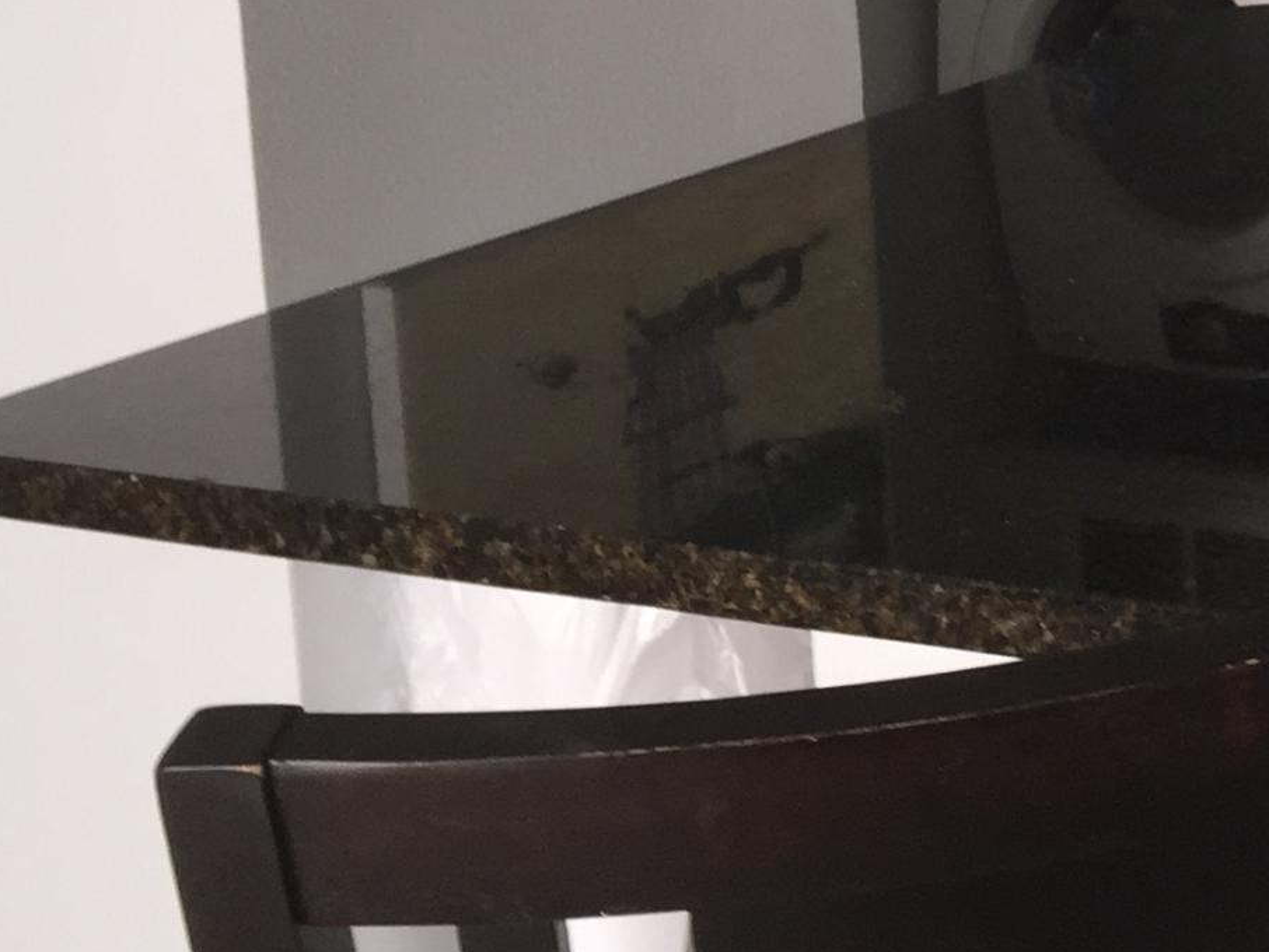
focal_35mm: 96
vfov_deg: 14.9
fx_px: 3520
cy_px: -155
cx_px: 1913
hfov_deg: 18.2
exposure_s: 1/31
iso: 32
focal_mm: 4.15
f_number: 2.2
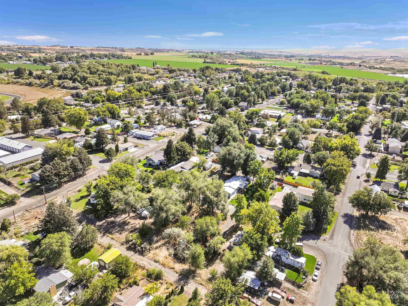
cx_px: 204
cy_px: 153
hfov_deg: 71.6
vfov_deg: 56.8
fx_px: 283
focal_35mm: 24
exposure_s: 1/2000
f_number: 2.8
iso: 350
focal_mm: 12.29
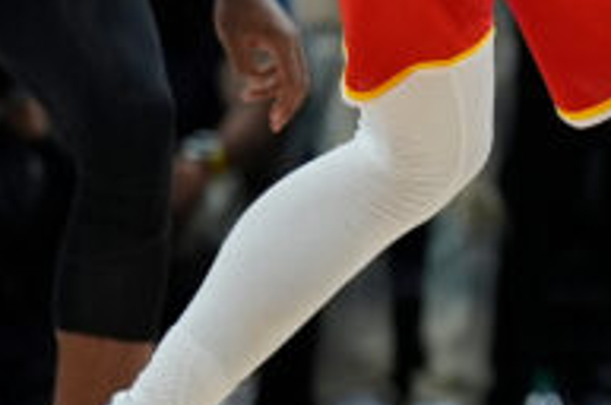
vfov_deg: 1.7
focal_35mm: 795
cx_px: 1114
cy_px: -14
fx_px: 13470
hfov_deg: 2.6
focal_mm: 135
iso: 800
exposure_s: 1/2000
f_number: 1.8
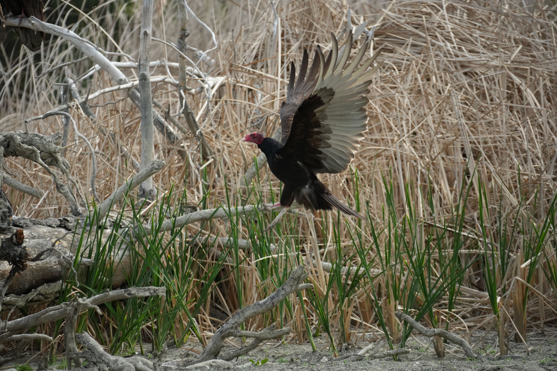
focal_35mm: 300
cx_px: 278
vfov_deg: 4.6
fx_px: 4641
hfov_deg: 6.9
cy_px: 186
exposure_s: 1/2000
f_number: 7.1
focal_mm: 300
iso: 1600
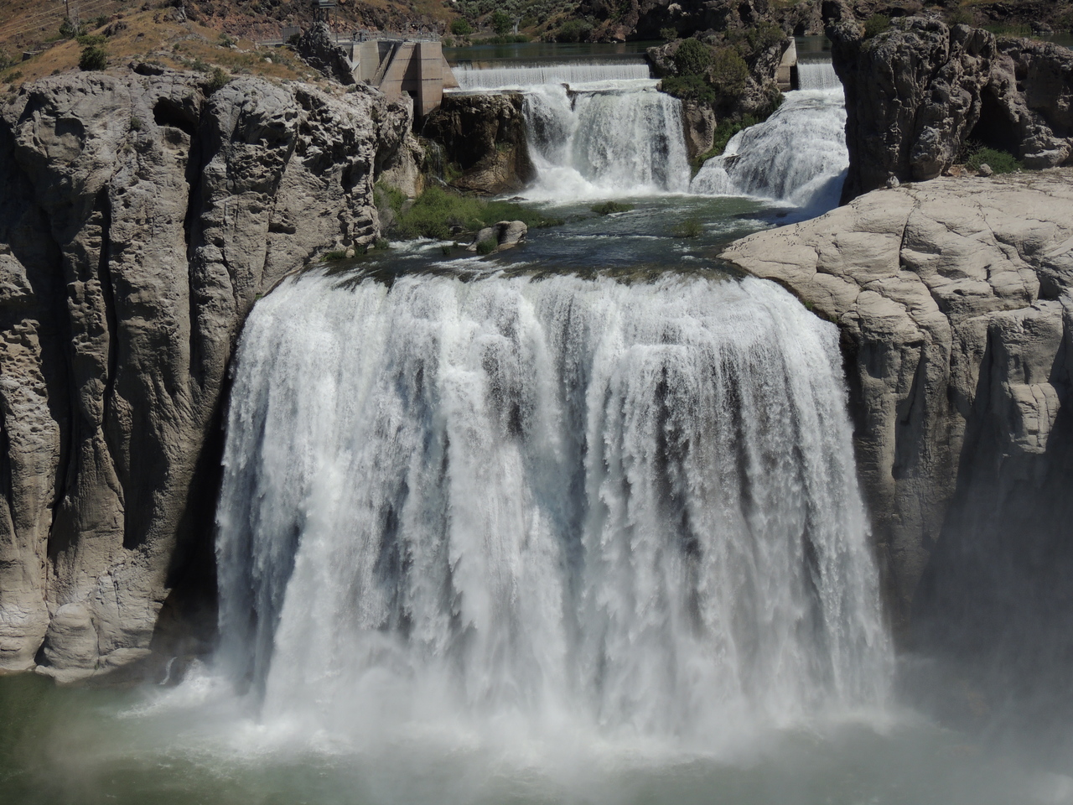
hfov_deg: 26.0
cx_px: 536
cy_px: 402
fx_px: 2325
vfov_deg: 19.6
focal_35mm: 75
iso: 100
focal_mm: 13.3
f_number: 4.9
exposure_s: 1/1250
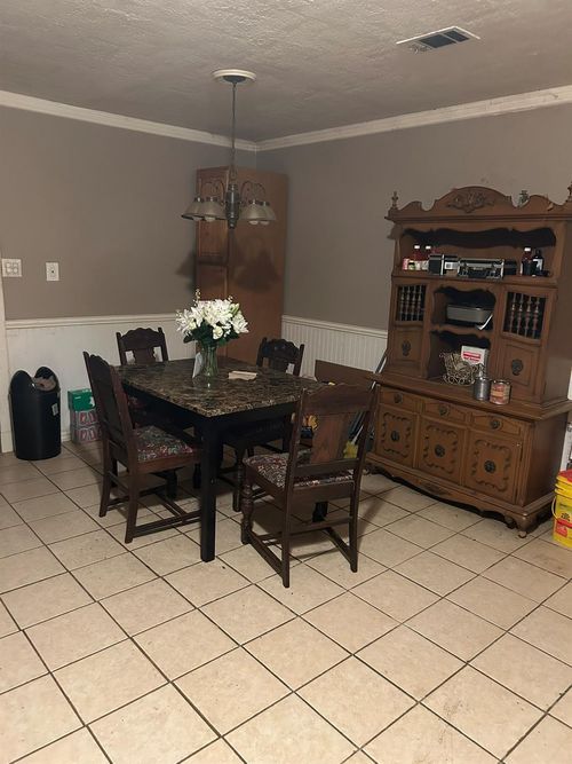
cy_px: 382
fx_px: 573
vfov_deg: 67.3
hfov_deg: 53.0
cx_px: 286
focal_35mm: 26
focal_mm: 5.7
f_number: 1.5
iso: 500
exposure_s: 1/30
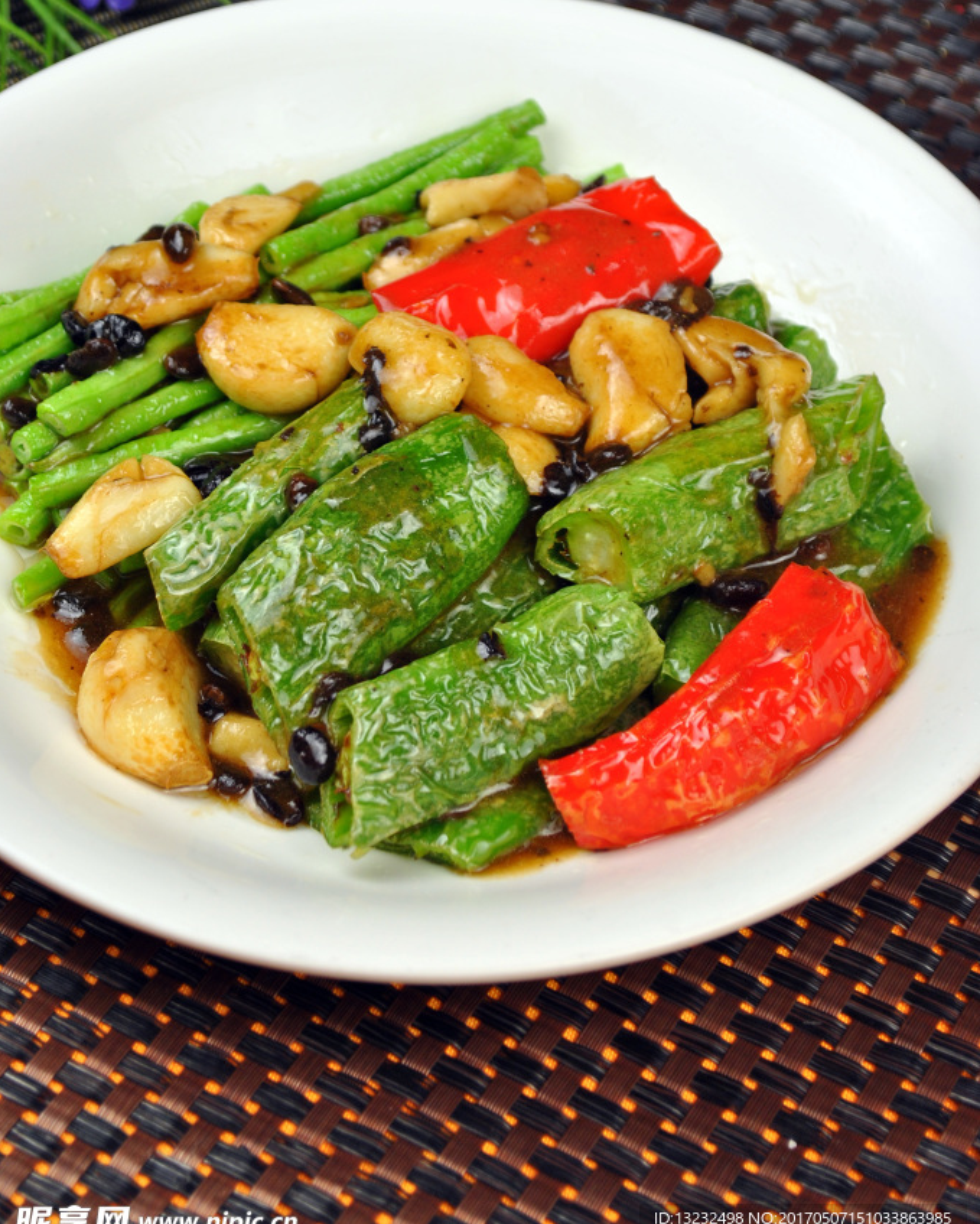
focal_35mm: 94
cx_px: 487
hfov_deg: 16.4
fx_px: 3390
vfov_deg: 20.4
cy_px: 508
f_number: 7.1
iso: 200
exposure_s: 1/60
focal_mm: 55
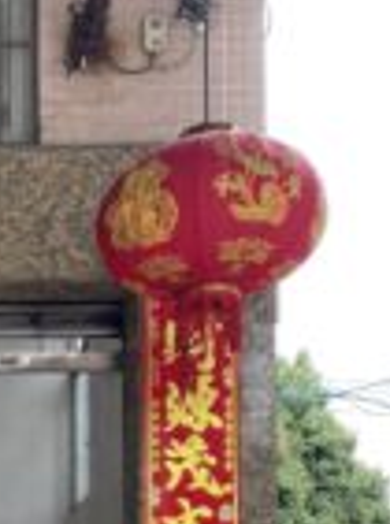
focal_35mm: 74
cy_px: 621
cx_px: -156
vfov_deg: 24.1
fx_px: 1117
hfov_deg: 18.1
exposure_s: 1/121
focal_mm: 5.1
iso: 40
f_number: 1.6
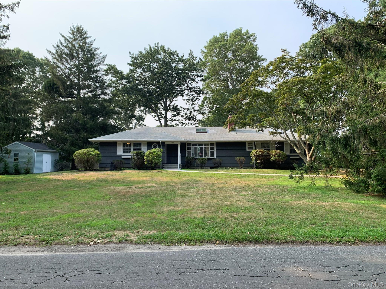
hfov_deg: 67.3
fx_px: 290
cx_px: 193
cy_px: 144
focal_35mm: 26
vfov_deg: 53.1
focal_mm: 4.25
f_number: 1.8
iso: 25
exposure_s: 1/716
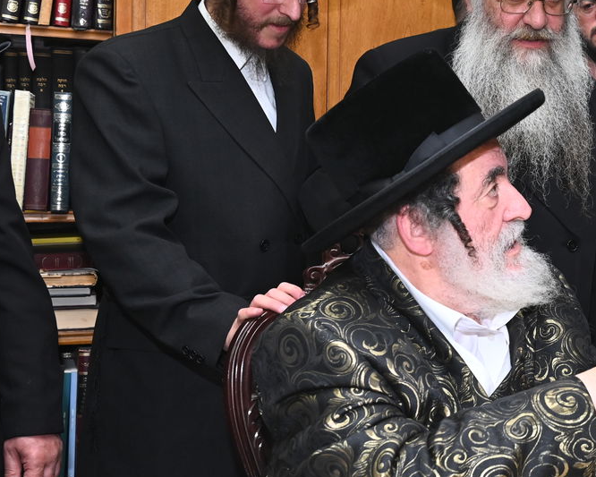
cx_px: 599
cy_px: 212
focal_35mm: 69
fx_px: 1217
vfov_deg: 22.2
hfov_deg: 26.1
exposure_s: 1/200
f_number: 6.3
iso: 1250
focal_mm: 35
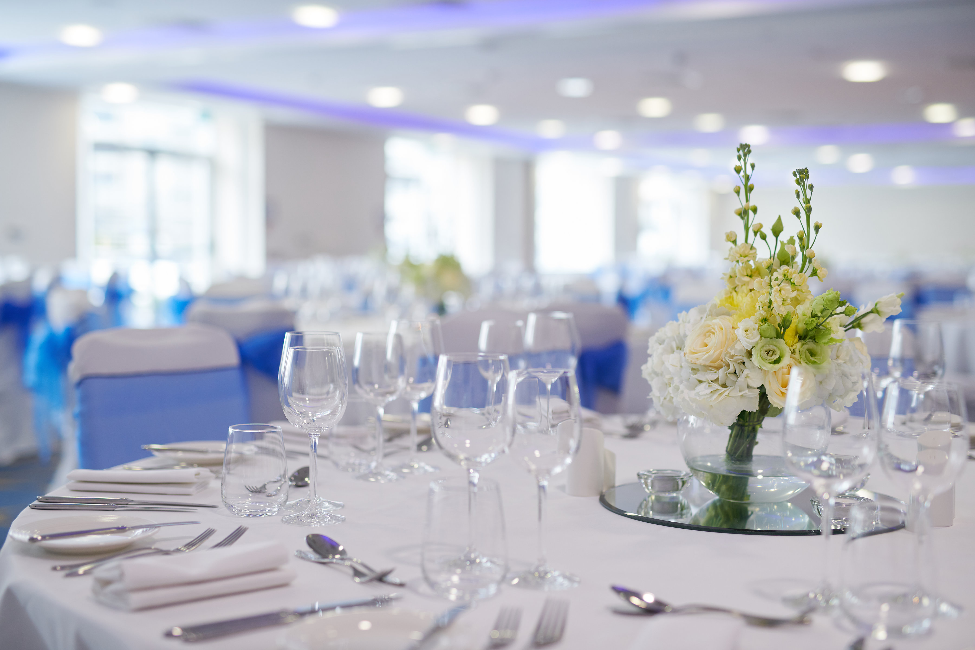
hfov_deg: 39.6
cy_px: 325
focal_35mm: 50
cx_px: 488
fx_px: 1354
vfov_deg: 27.0
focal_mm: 50
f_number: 2.2
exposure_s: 1/100
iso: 400
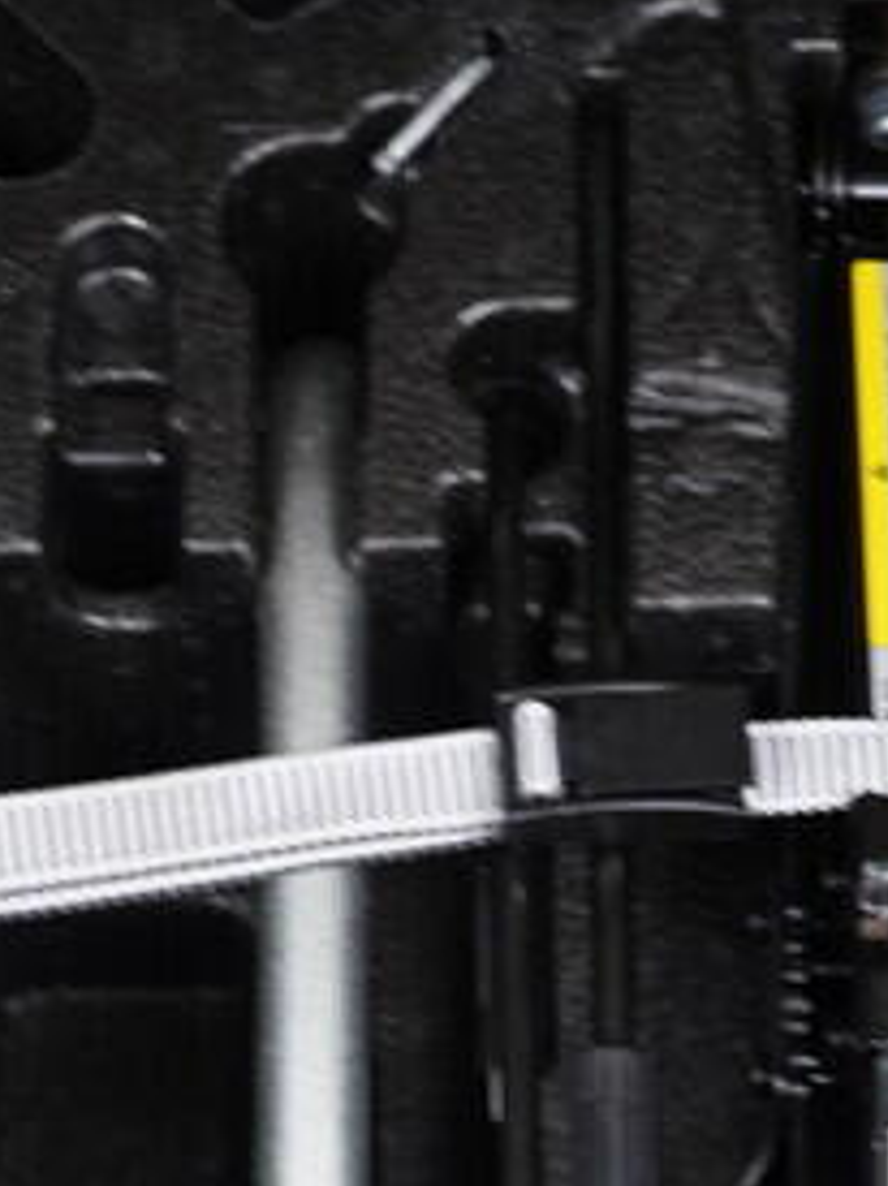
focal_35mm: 129
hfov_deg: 11.5
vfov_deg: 15.0
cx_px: 457
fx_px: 4416
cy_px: 1214
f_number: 2.8
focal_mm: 24
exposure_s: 1/40
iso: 400
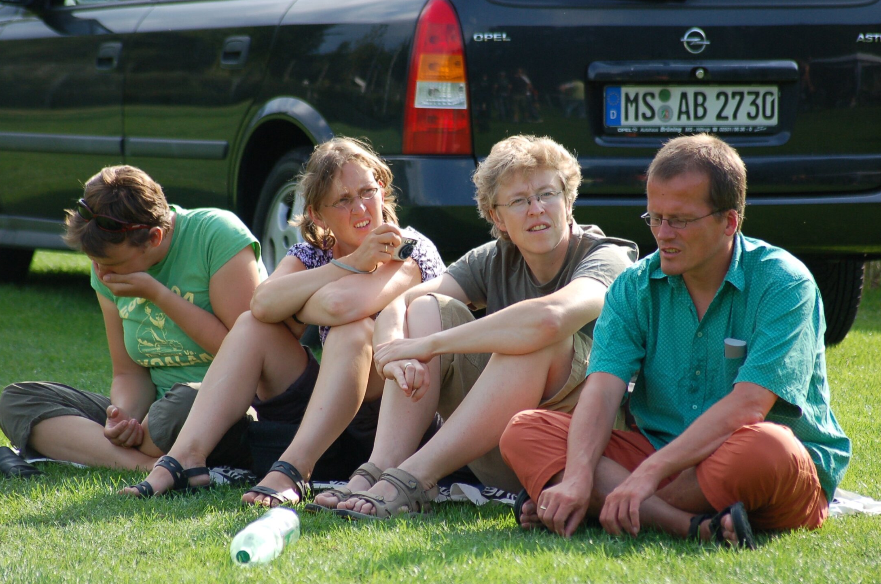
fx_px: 7217
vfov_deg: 4.6
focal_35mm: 296
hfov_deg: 7.0
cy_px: 294
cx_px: 440
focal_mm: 195
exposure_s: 1/800
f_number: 5
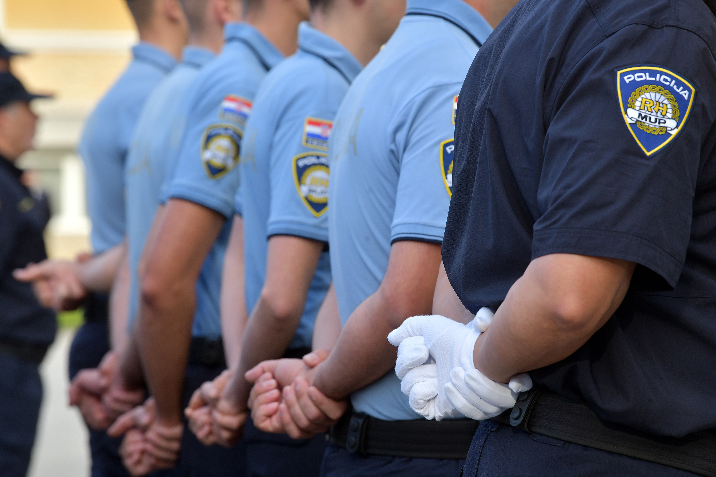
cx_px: 358
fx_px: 3978
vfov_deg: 6.9
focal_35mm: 200
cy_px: 238
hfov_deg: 10.3
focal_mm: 200
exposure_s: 1/250
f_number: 8
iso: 400
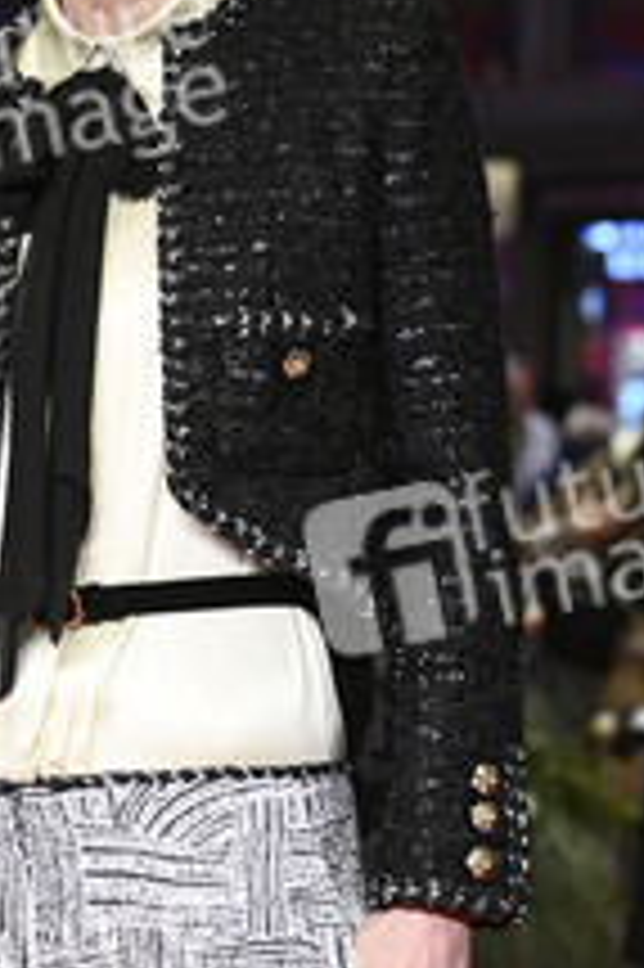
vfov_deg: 11.1
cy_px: 324
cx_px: 126
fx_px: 4999
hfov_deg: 7.4
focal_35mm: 186
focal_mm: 100
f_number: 5.6
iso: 5000
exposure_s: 1/250
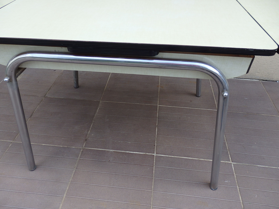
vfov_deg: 54.9
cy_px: 104
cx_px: 140
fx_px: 201
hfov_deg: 69.4
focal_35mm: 25
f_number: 3
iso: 125
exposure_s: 1/400
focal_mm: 4.5
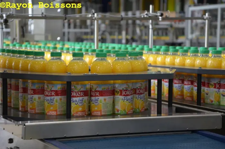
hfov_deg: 19.5
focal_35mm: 105
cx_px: 112
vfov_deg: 13.0
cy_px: 74
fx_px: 655
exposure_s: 1/60
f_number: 5.3
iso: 800
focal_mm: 70
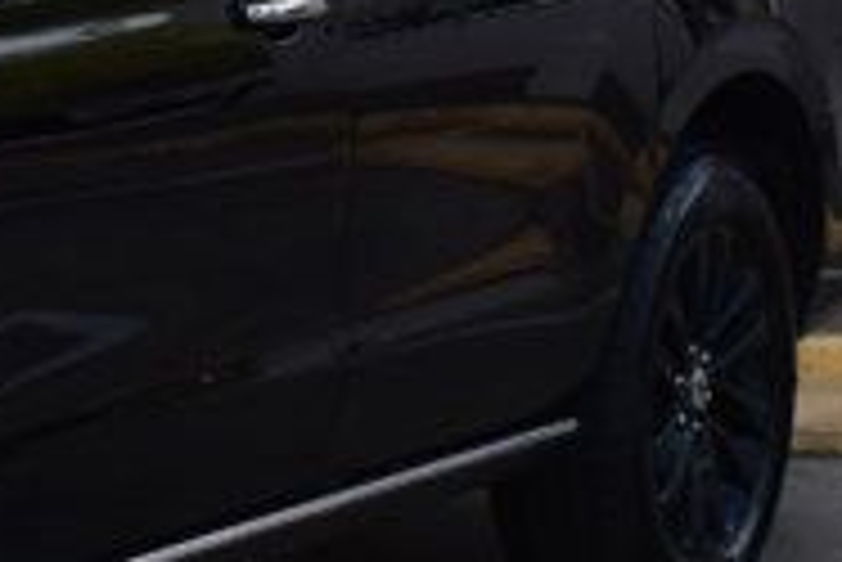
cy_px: 45
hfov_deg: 8.1
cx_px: -644
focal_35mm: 246
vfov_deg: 5.6
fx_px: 5758
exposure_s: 1/250
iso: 400
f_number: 10
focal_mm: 30
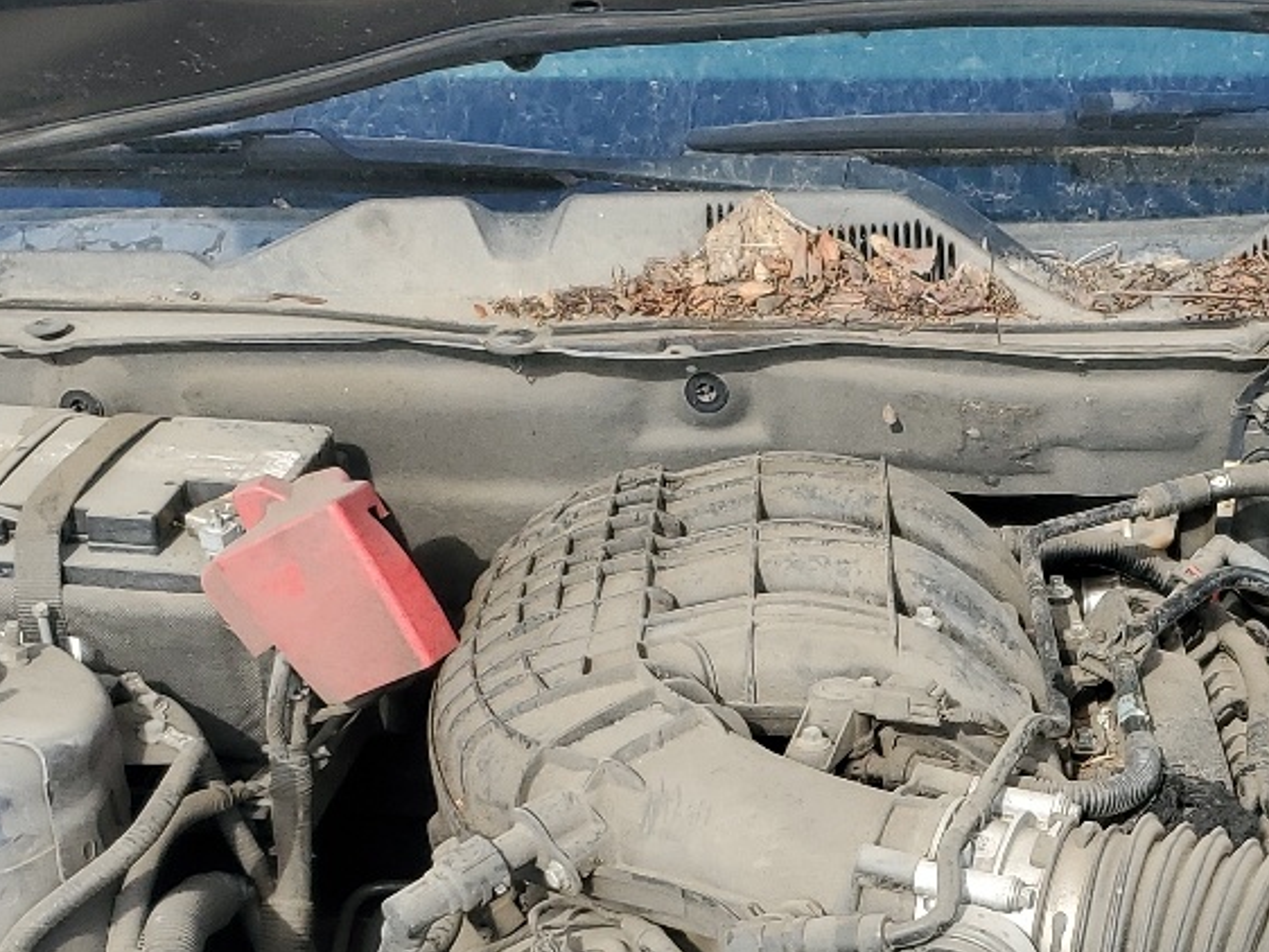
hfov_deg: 25.8
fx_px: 2714
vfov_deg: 19.4
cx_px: 1027
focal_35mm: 74
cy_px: 907
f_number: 1.5
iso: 50
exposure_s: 1/1000
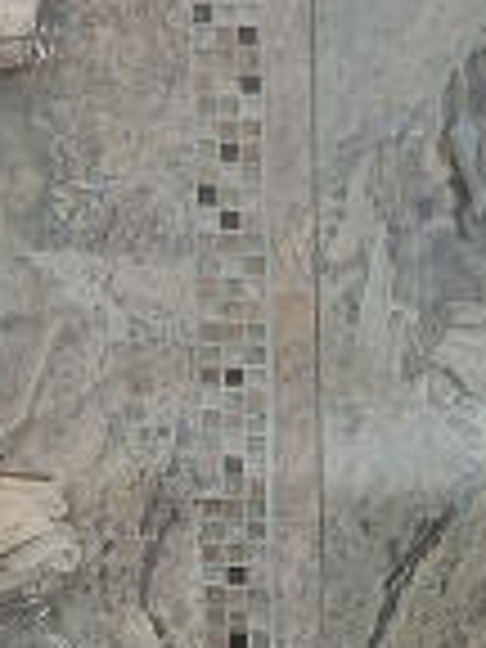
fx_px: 3463
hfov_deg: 7.8
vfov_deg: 10.7
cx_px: 878
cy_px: 490
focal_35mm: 185
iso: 200
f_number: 1.8
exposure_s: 1/40
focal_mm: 5.4
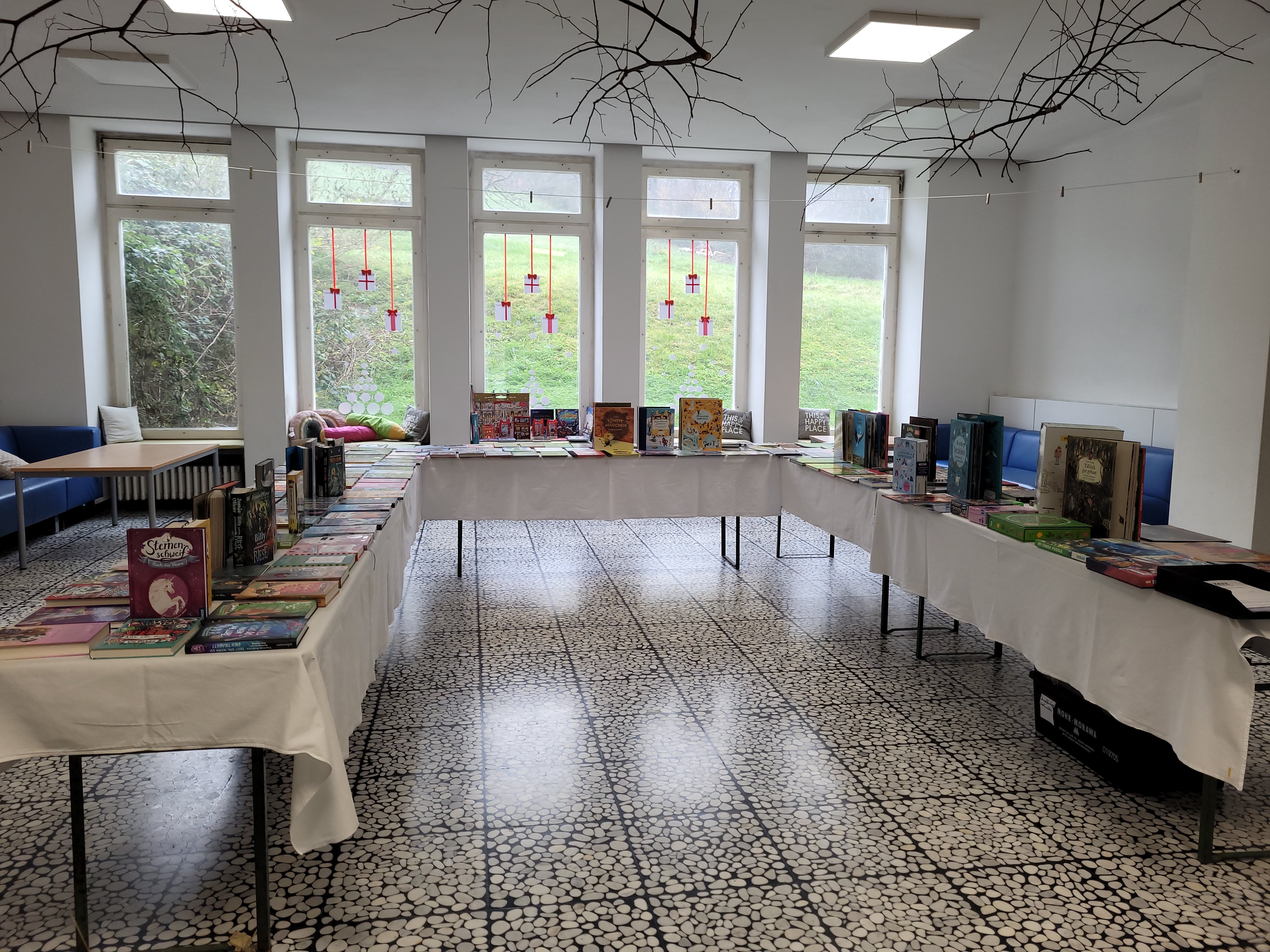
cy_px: 476
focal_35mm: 26
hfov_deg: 67.3
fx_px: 954
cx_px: 635
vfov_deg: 53.1
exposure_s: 1/50
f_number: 1.8
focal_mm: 5.4
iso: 50
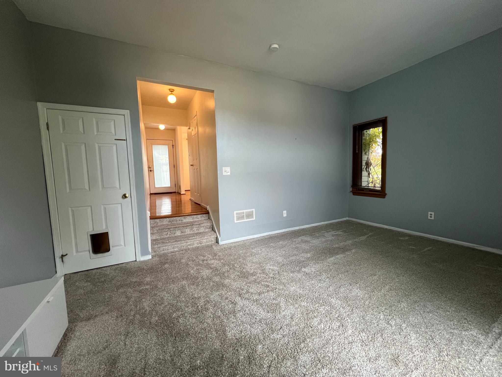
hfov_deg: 106.2
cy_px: 188
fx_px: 189
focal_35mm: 13
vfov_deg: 89.9
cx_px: 251
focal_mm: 1.57
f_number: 1.8
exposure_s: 1/120
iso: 160
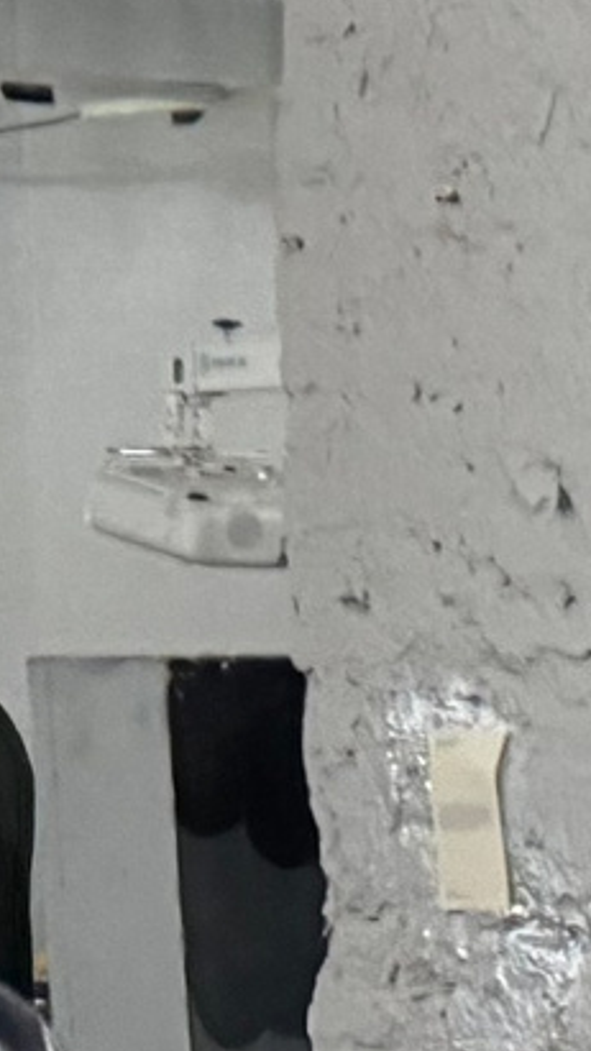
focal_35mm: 163
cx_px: 3254
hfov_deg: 5.2
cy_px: 1087
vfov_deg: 13.0
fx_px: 4544
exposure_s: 1/50
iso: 640
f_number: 1.78
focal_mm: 6.76
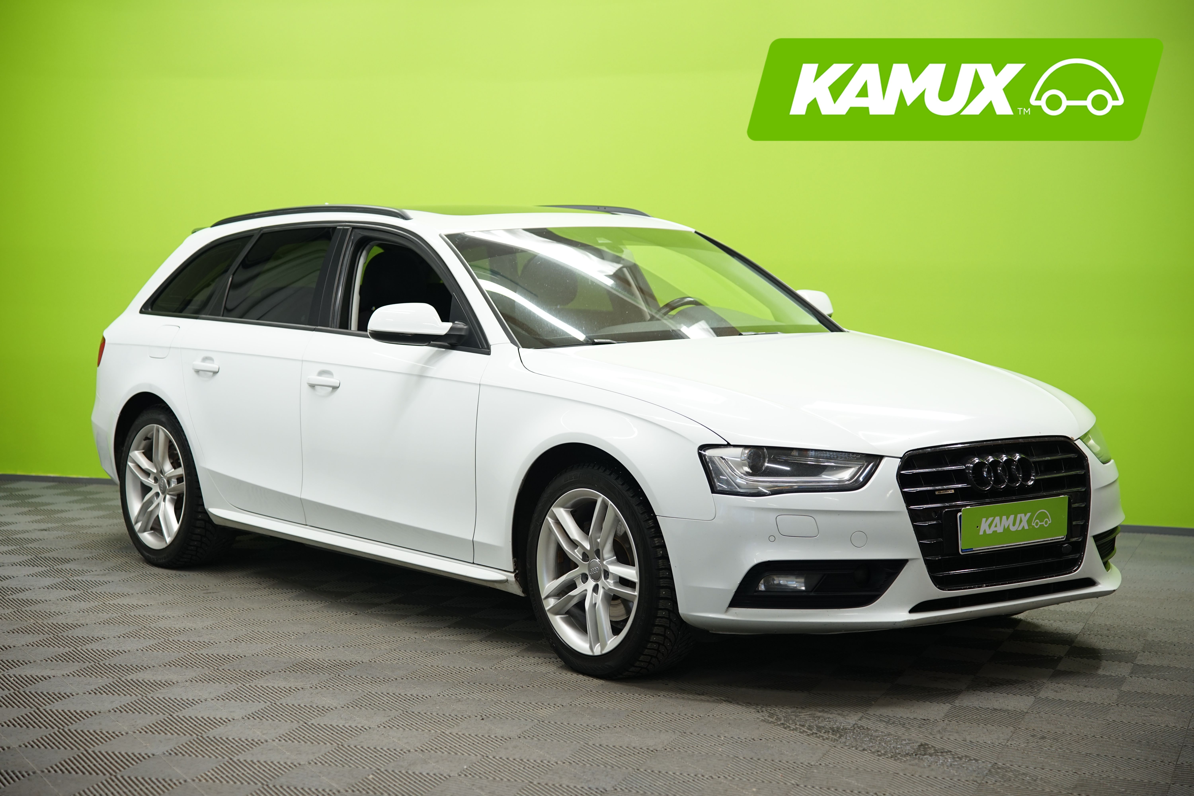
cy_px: 398
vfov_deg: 20.3
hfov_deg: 30.1
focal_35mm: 67
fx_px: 2222
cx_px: 597
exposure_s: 1/40
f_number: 3.2
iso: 500
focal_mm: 67
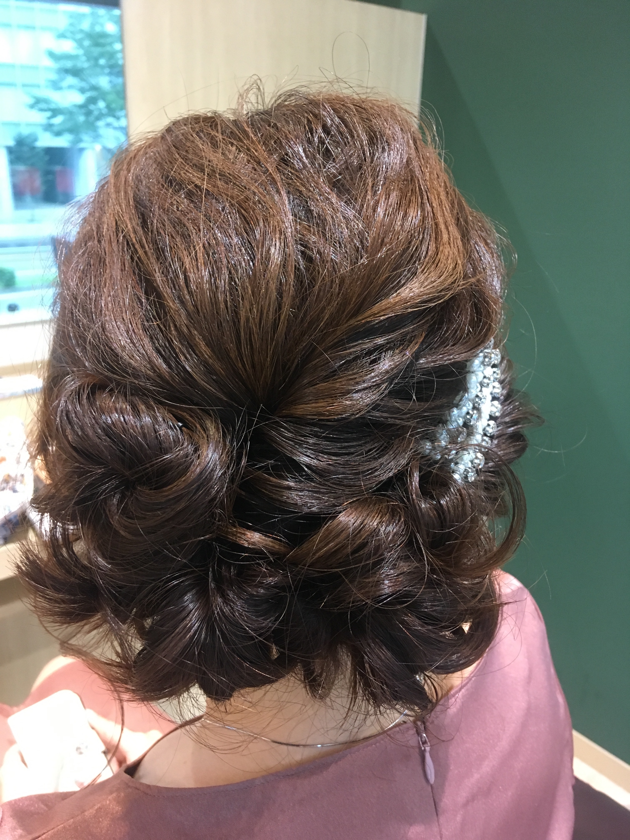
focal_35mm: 29
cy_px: 420
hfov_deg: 48.2
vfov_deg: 61.7
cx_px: 315
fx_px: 704
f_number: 2.2
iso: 160
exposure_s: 1/30
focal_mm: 4.15
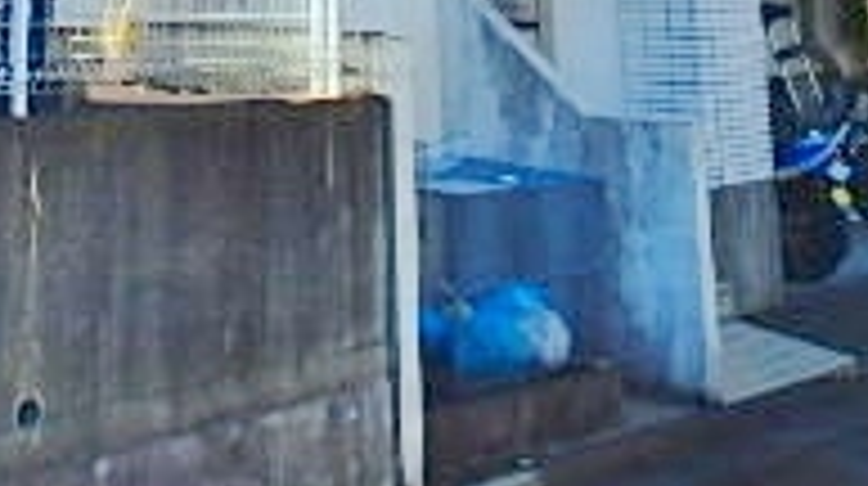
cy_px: -518
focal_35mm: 76
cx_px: 117
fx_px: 1747
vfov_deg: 13.4
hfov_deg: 27.1
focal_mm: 3.7
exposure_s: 1/640
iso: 125
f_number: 3.5
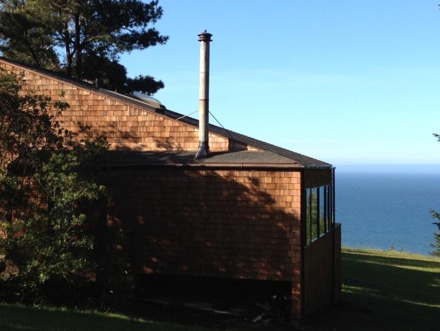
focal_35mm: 71
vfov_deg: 20.7
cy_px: 127
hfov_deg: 27.3
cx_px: 167
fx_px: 903
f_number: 2.4
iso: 64
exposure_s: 1/905
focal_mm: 4.28
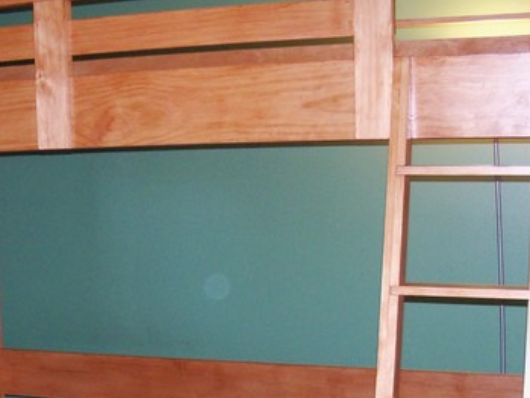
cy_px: 331
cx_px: 194
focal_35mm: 64
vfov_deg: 22.6
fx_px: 981
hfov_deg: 30.1
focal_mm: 6.2
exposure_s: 1/30
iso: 400
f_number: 3.5
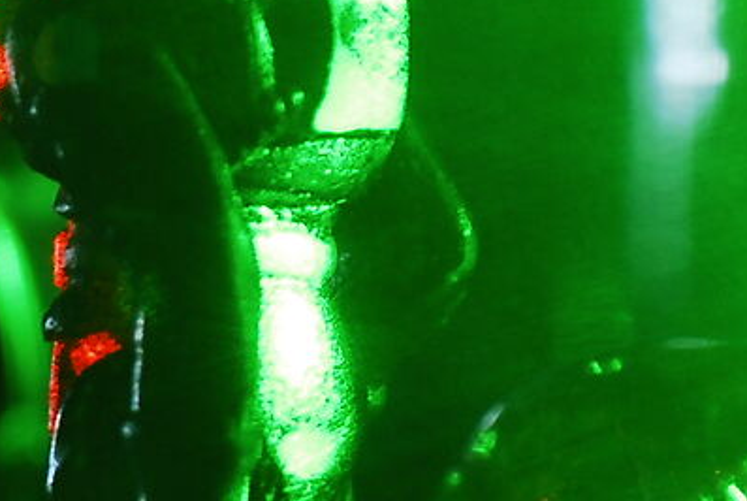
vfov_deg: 5.4
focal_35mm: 254
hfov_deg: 7.6
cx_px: -988
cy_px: 25
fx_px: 5278
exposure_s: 1.3
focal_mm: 28
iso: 200
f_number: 11
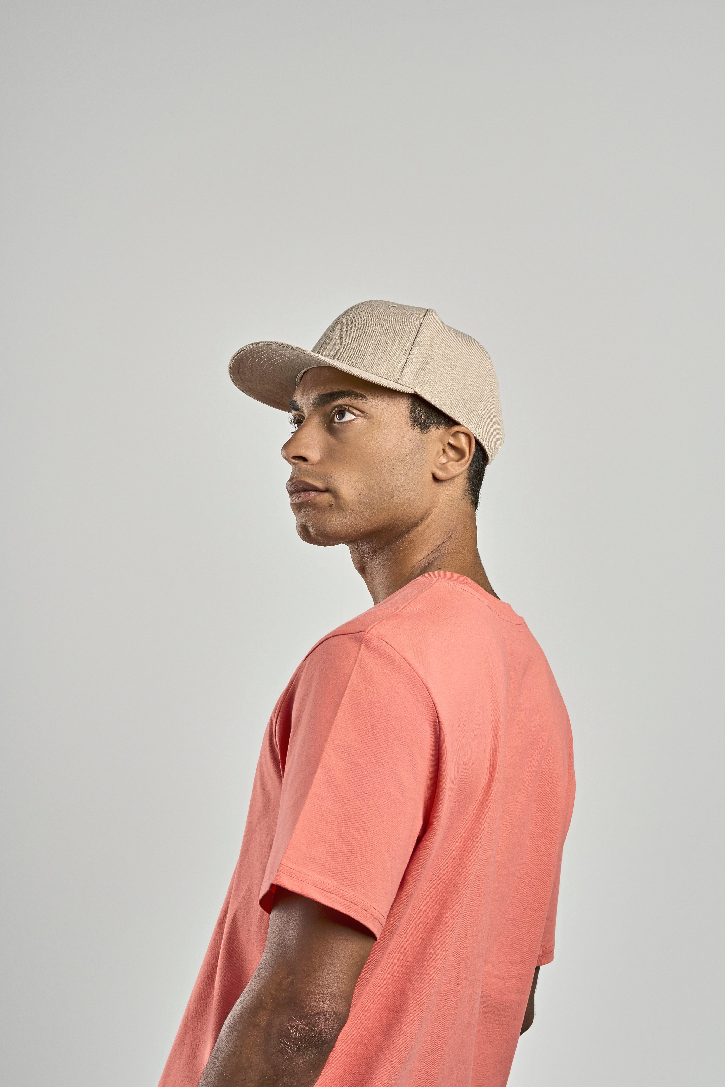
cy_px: 544
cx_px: 362
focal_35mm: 75
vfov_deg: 27.0
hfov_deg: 18.2
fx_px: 2265
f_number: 9
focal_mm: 50
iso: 320
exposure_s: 1/160
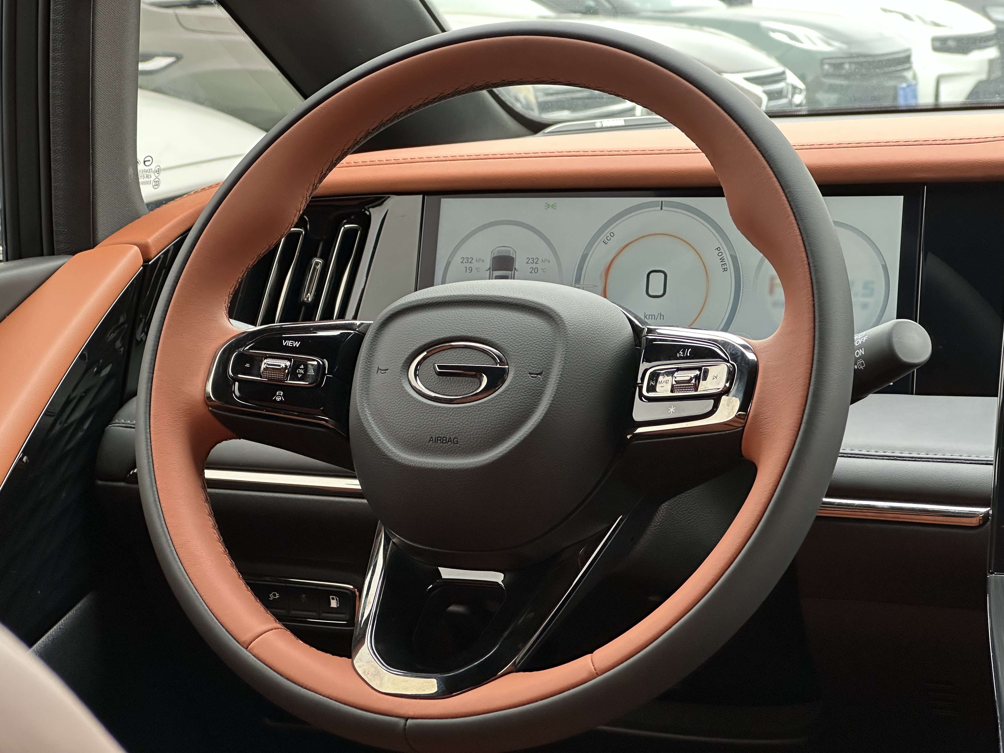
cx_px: 502
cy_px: 376
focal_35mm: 77
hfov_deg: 25.3
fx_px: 2233
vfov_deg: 19.1
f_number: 2.8
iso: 200
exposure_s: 1/99
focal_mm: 9
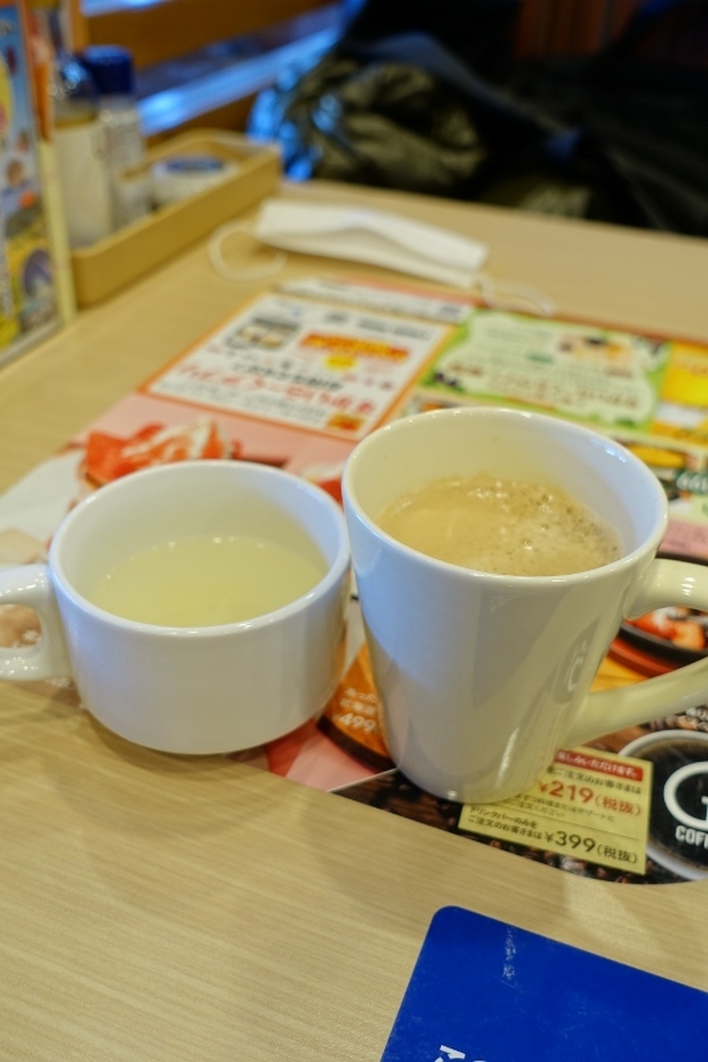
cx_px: 354
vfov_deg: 55.8
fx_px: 1003
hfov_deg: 38.9
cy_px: 531
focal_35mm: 34
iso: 160
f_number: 2.8
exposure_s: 1/40
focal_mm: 12.48
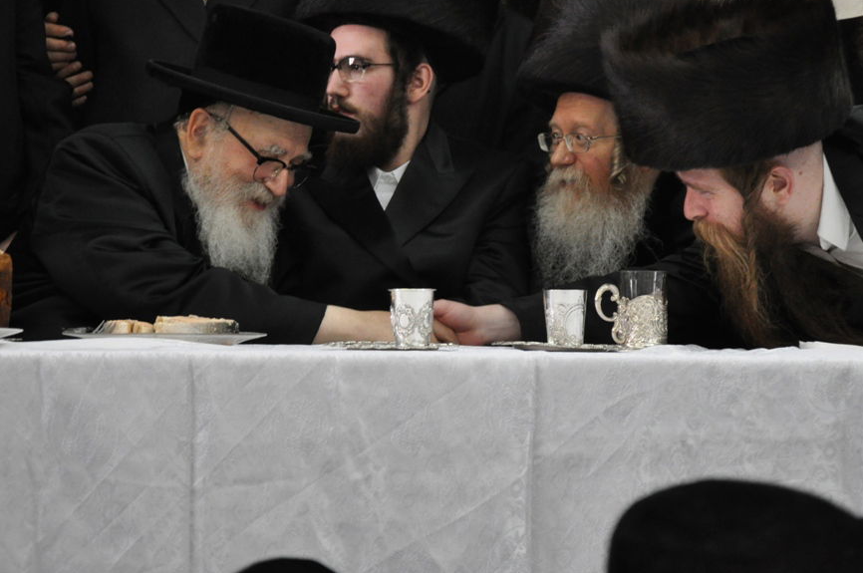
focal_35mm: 117
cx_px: 438
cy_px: 236
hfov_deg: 17.5
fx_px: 2801
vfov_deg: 11.7
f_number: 5.3
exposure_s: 1/50
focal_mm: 66
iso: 1600
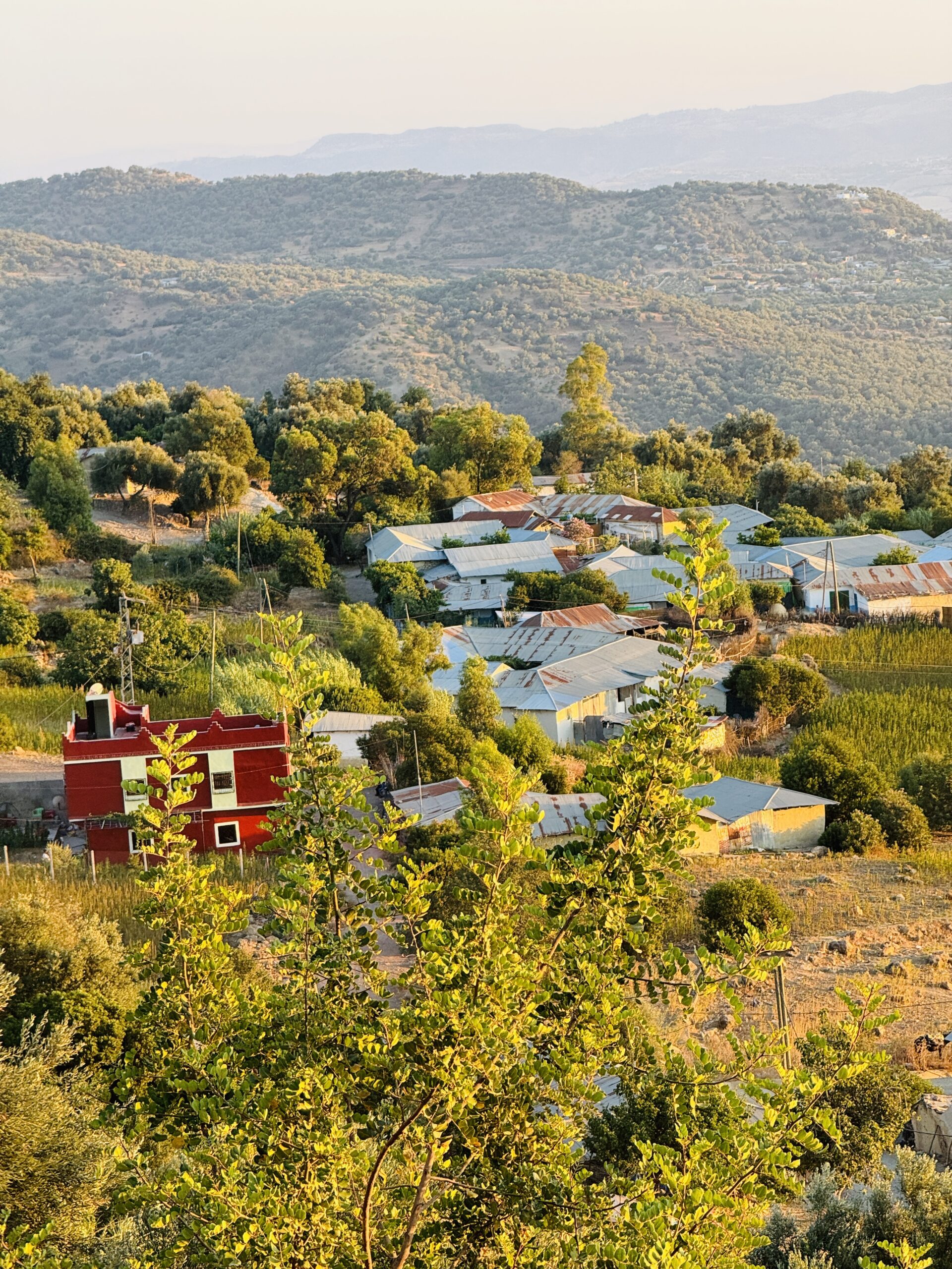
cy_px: 634
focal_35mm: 120
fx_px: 4400
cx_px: 476
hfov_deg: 12.3
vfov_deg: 16.4
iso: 64
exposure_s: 1/99
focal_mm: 15.66
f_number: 2.8
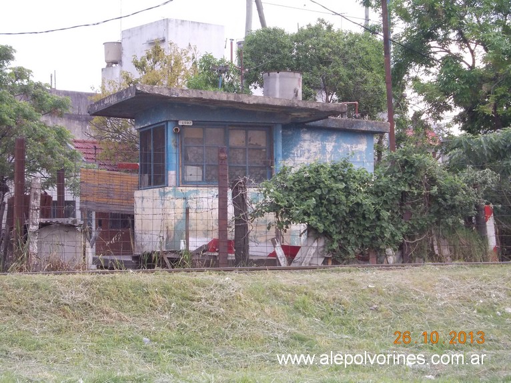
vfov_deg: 18.0
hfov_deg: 23.8
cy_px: 192
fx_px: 1210
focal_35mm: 82
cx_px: 256
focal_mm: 11.6
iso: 200
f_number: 4.8
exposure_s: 1/320
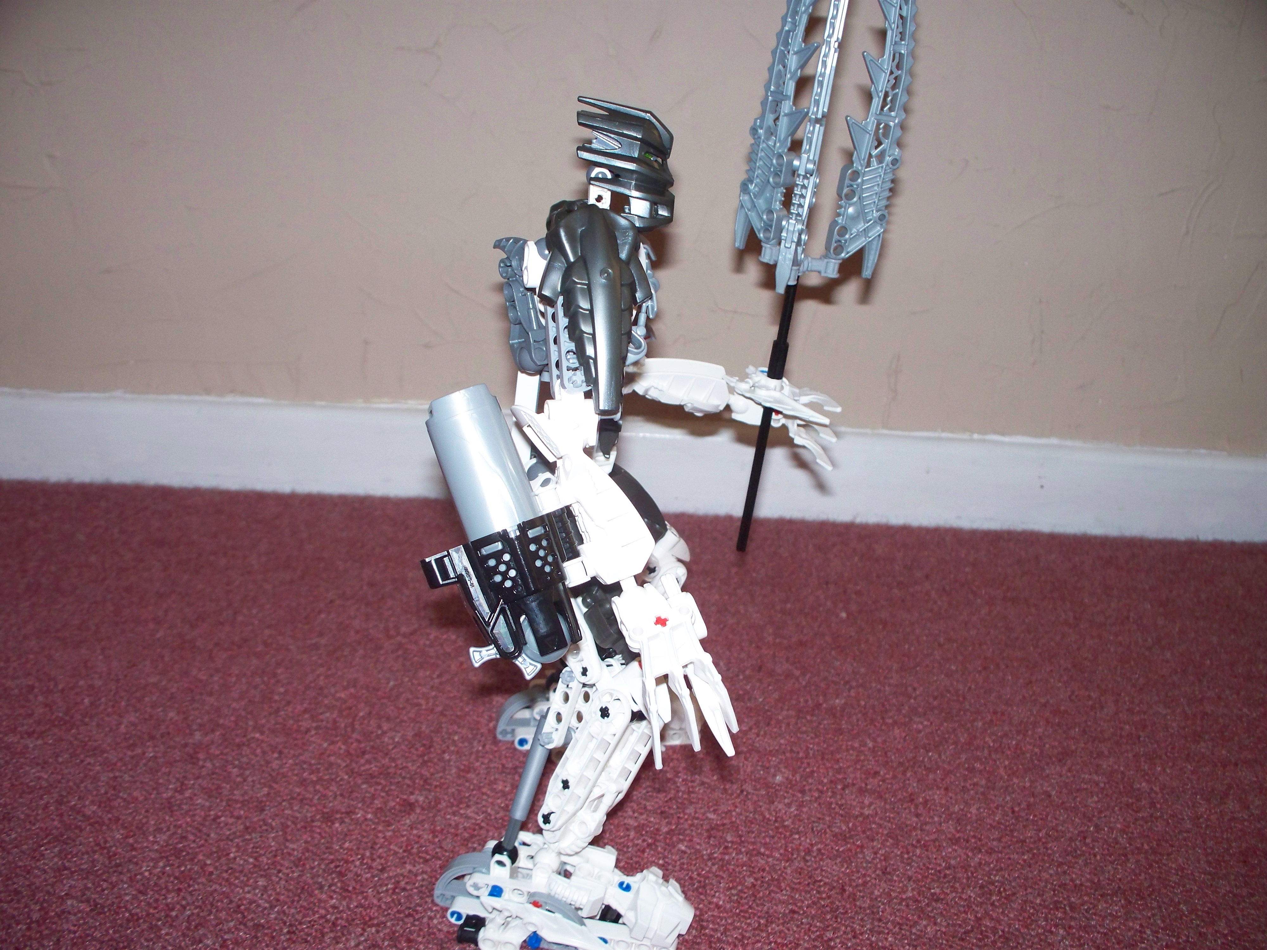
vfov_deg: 39.7
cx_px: 634
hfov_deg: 51.4
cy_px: 475
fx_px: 1318
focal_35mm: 36
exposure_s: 1/30
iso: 200
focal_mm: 7.54
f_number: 2.8
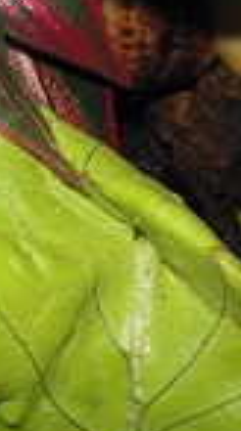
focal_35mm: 65
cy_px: 202
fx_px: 743
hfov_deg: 17.6
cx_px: -41
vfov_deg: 32.4
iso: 125
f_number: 6.4
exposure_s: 1/25
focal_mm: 4.5
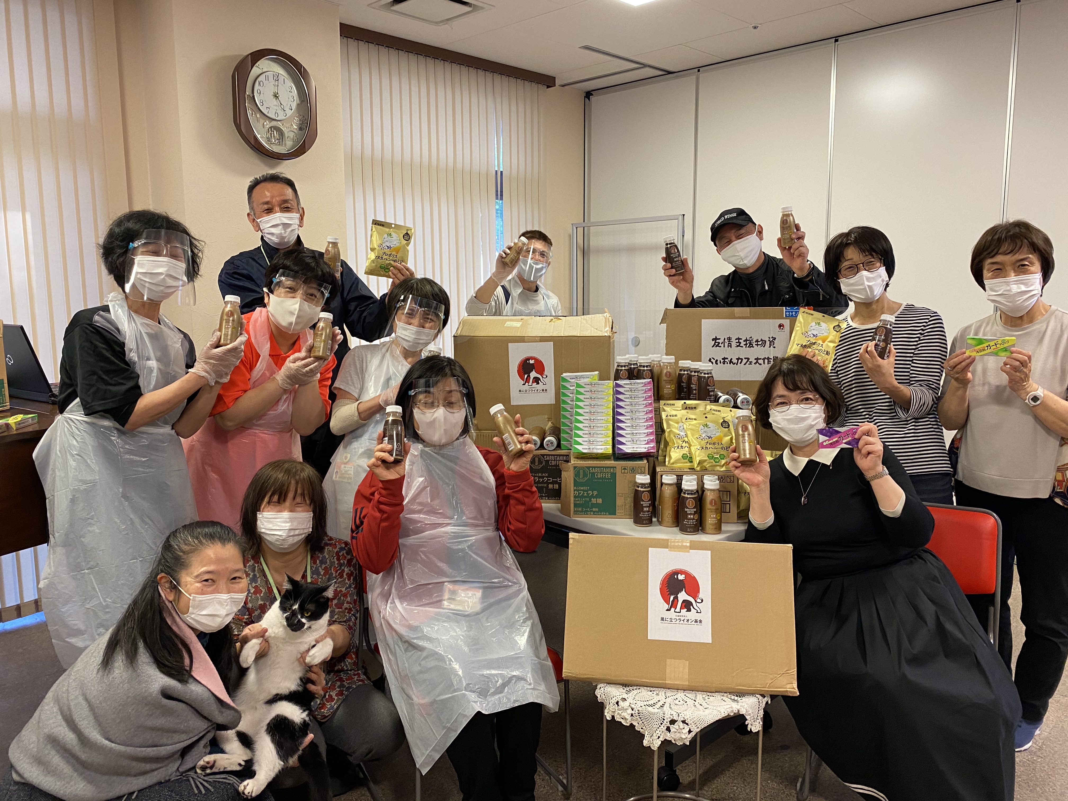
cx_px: 534
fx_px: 802
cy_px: 400
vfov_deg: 53.1
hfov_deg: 67.3
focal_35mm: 26
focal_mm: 4.25
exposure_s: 1/60
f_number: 1.8
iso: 125
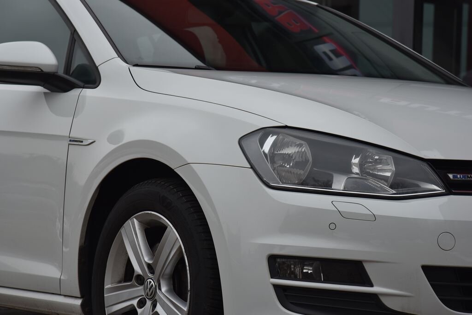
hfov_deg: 17.1
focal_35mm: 120
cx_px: 236
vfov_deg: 11.4
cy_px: 158
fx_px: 1574
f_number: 8
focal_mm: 120
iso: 500
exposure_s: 1/250
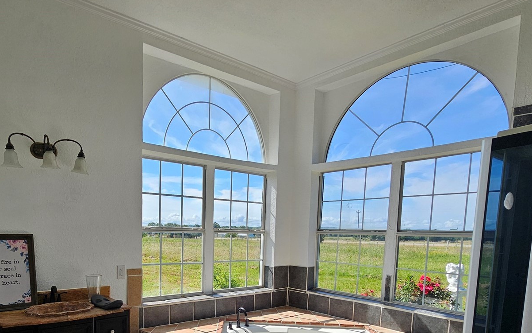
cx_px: 196
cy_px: 267
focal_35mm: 22
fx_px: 319
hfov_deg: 78.1
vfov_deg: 51.6
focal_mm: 2.2
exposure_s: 1/1290
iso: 50
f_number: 2.2
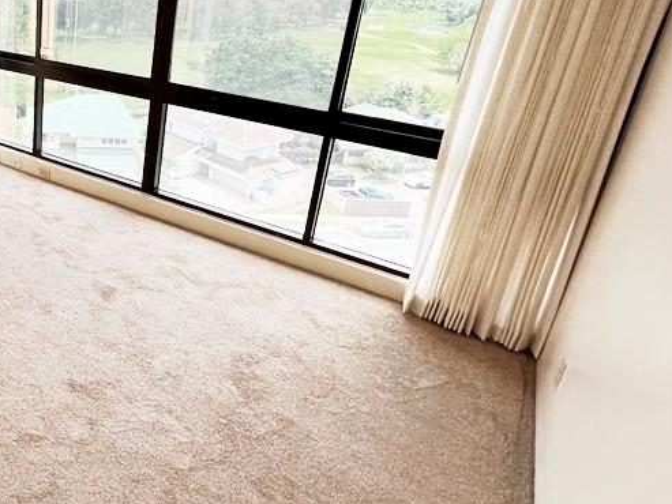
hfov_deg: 54.3
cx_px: 34
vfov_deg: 49.9
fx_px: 524
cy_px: 147
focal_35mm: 27
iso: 32
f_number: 1.8
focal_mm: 1.57
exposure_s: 1/158
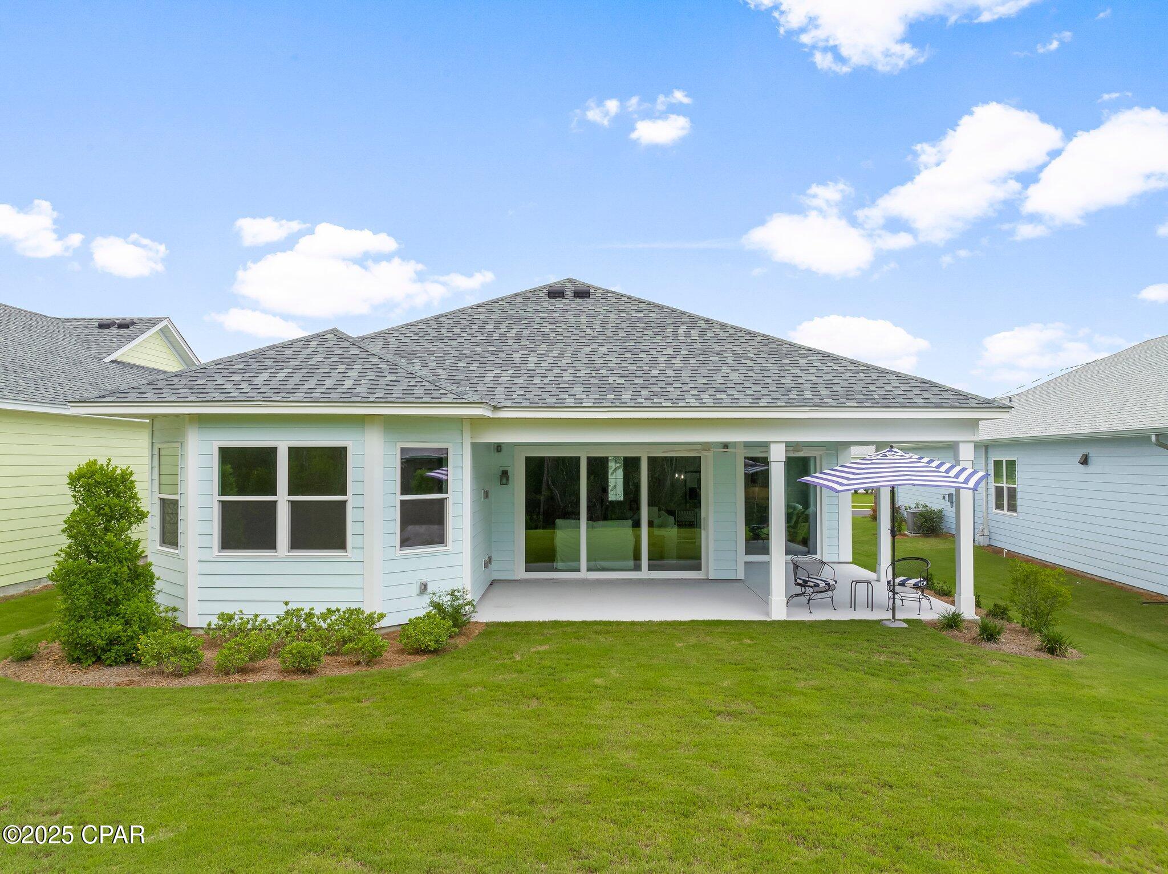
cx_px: 584
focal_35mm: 24
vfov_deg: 56.8
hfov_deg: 71.6
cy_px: 437
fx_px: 809
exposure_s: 1/640
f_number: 3.5
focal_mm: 12.29
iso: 200
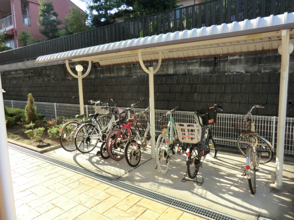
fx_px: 204
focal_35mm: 24
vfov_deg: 56.8
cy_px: 110
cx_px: 147
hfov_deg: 71.6
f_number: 3.2
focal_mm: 4.3
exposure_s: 1/250
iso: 80
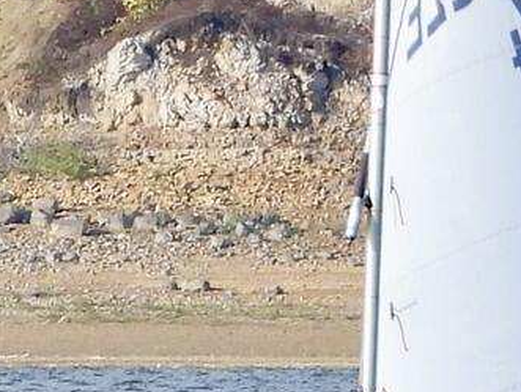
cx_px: 581
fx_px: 43620
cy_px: -39
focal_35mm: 2895
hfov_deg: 0.7
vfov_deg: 0.5
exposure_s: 1/320
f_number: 5
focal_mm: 95.8
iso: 100
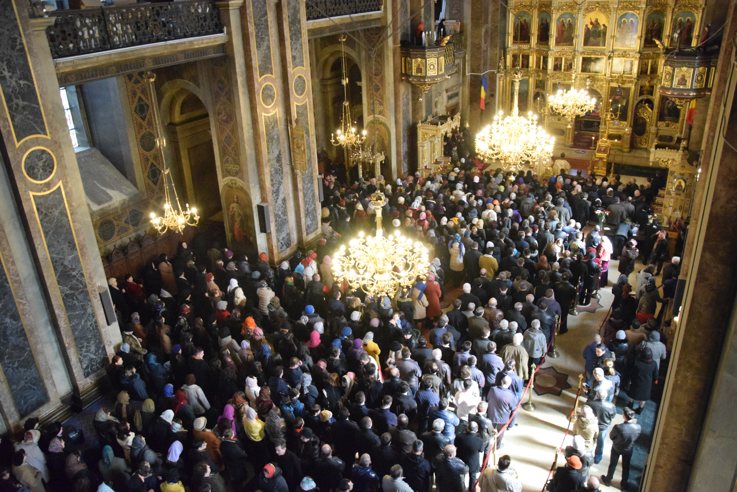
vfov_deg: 47.9
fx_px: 553
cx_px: 368
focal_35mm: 27
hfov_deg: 67.4
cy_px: 246
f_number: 3.5
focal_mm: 18
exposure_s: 1/100
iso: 8000
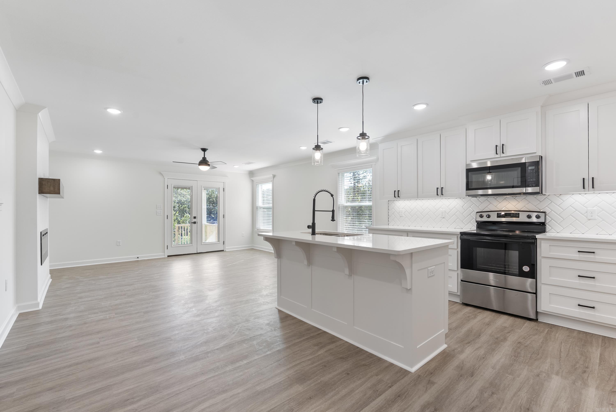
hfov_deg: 96.7
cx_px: 308
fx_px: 274
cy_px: 206
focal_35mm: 16
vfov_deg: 73.8
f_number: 9
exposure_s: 1/5
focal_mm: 16
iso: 250
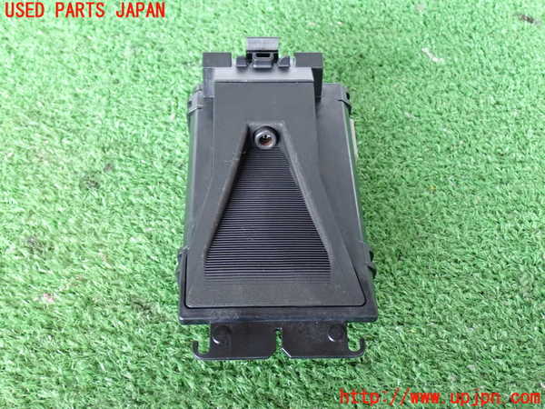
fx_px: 693
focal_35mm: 44
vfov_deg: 32.9
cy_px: 204
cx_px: 272
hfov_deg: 42.9
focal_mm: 7.84
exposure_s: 1/25
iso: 800
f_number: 2.9
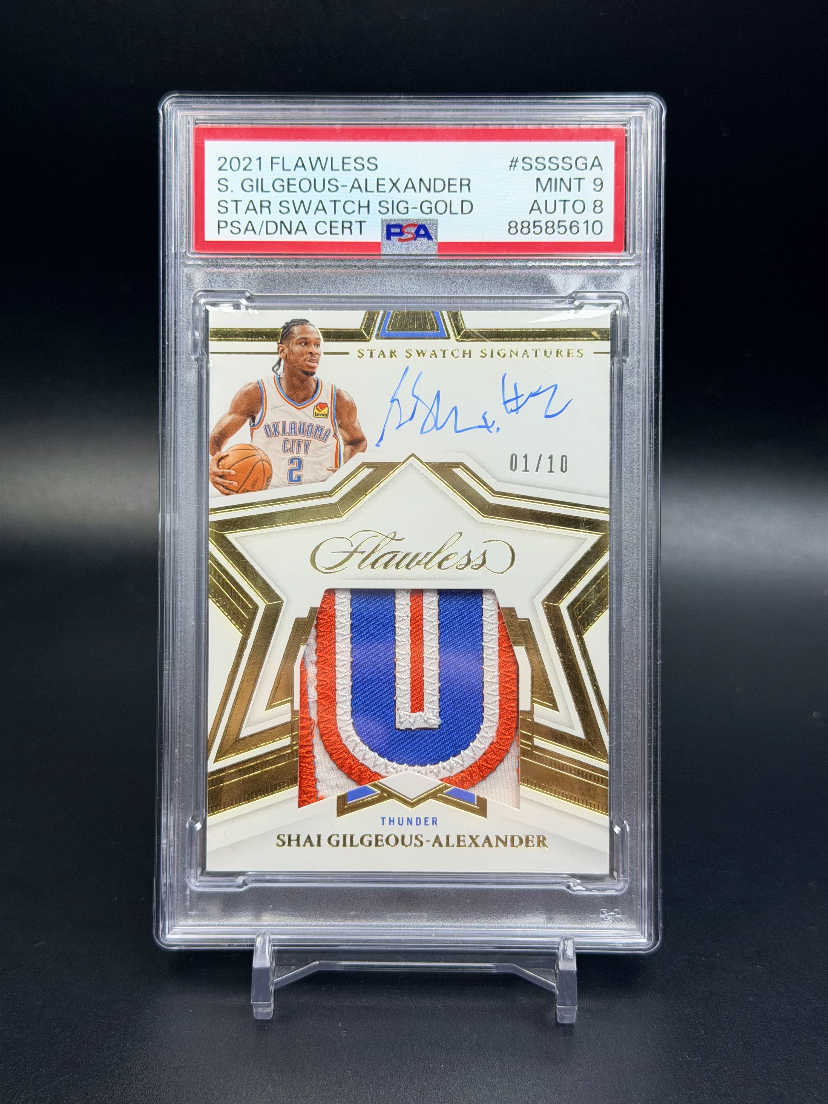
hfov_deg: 30.3
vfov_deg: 39.7
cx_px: 414
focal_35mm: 48
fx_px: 1531
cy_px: 552
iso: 64
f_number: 1.78
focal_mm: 6.76
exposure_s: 1/939
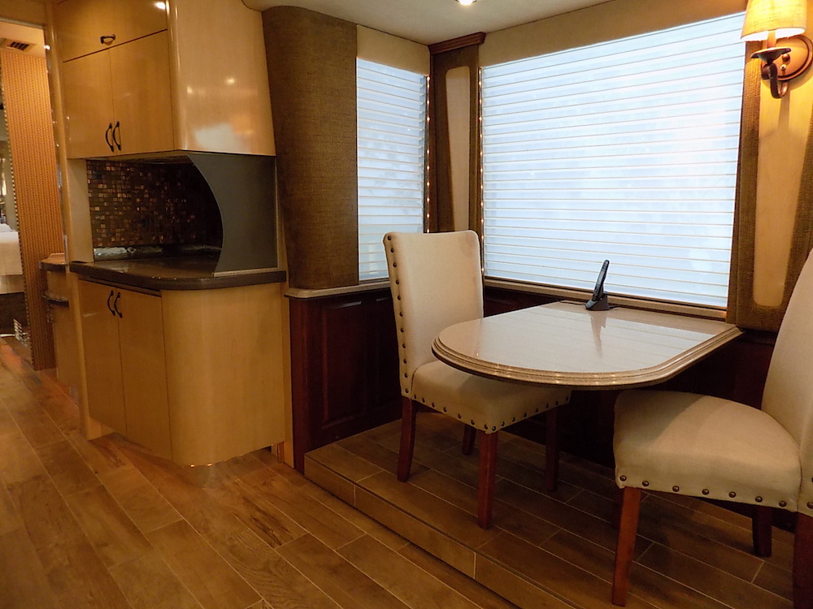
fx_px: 540
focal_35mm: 23
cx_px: 406
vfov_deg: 58.9
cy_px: 304
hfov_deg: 73.9
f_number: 3.1
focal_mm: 4
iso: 280
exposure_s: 1/30
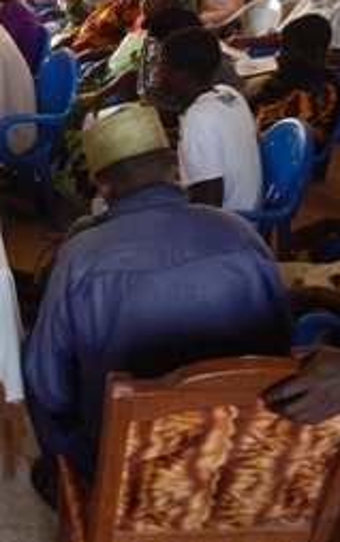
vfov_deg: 40.1
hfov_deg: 24.2
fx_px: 740
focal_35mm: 50
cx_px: -30
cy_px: 223
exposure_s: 1/30
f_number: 2.8
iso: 280
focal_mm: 4.3
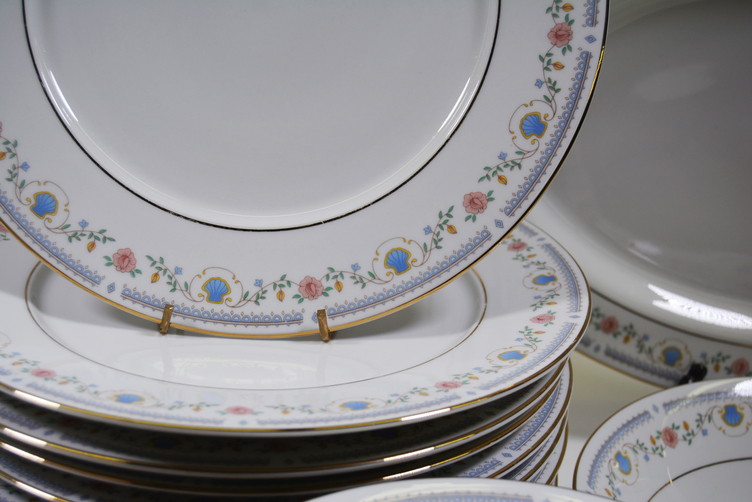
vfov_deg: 22.6
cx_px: 376
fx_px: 1253
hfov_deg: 33.4
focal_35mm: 60
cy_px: 251
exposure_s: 1/125
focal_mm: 40
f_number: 5.6
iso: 200
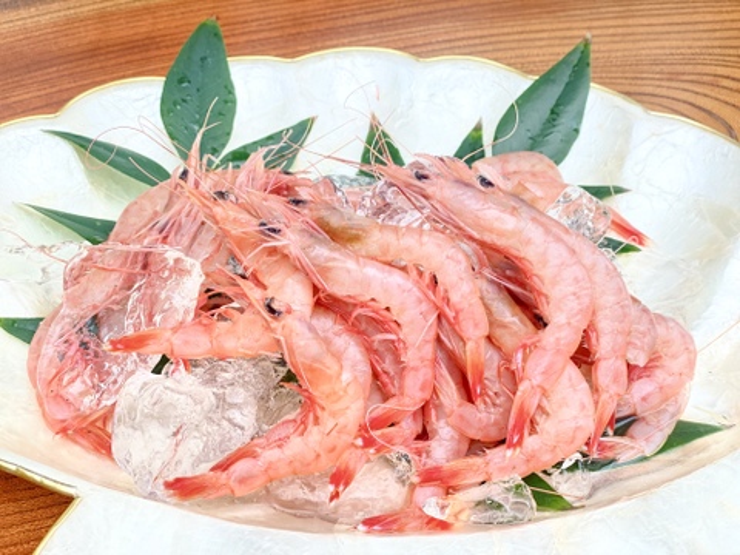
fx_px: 1112
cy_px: 278
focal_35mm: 52
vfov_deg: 28.0
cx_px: 370
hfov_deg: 36.8
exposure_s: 1/120
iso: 50
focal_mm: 6
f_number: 2
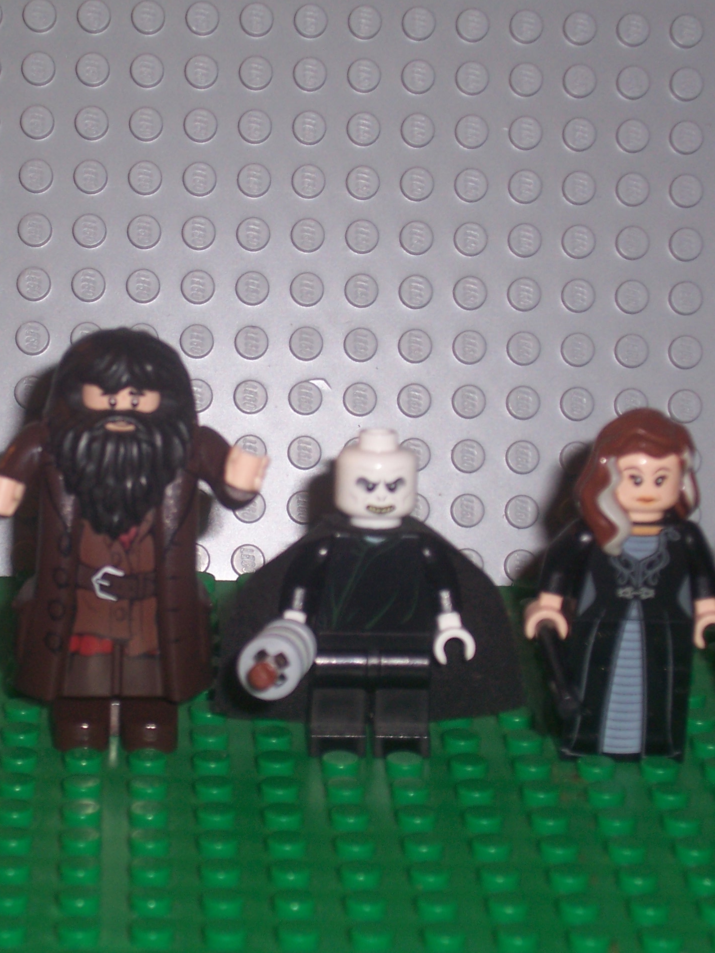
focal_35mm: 110
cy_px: 475
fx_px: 3029
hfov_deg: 13.4
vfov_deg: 17.9
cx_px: 194
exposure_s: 1/90
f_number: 4.1
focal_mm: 13.5
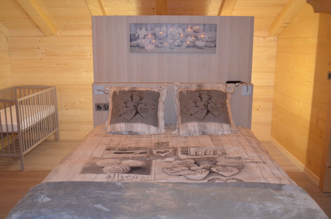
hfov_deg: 53.2
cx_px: 166
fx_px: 330
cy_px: 110
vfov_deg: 36.7
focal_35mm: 36
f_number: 4
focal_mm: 24
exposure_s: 1/60
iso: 2000
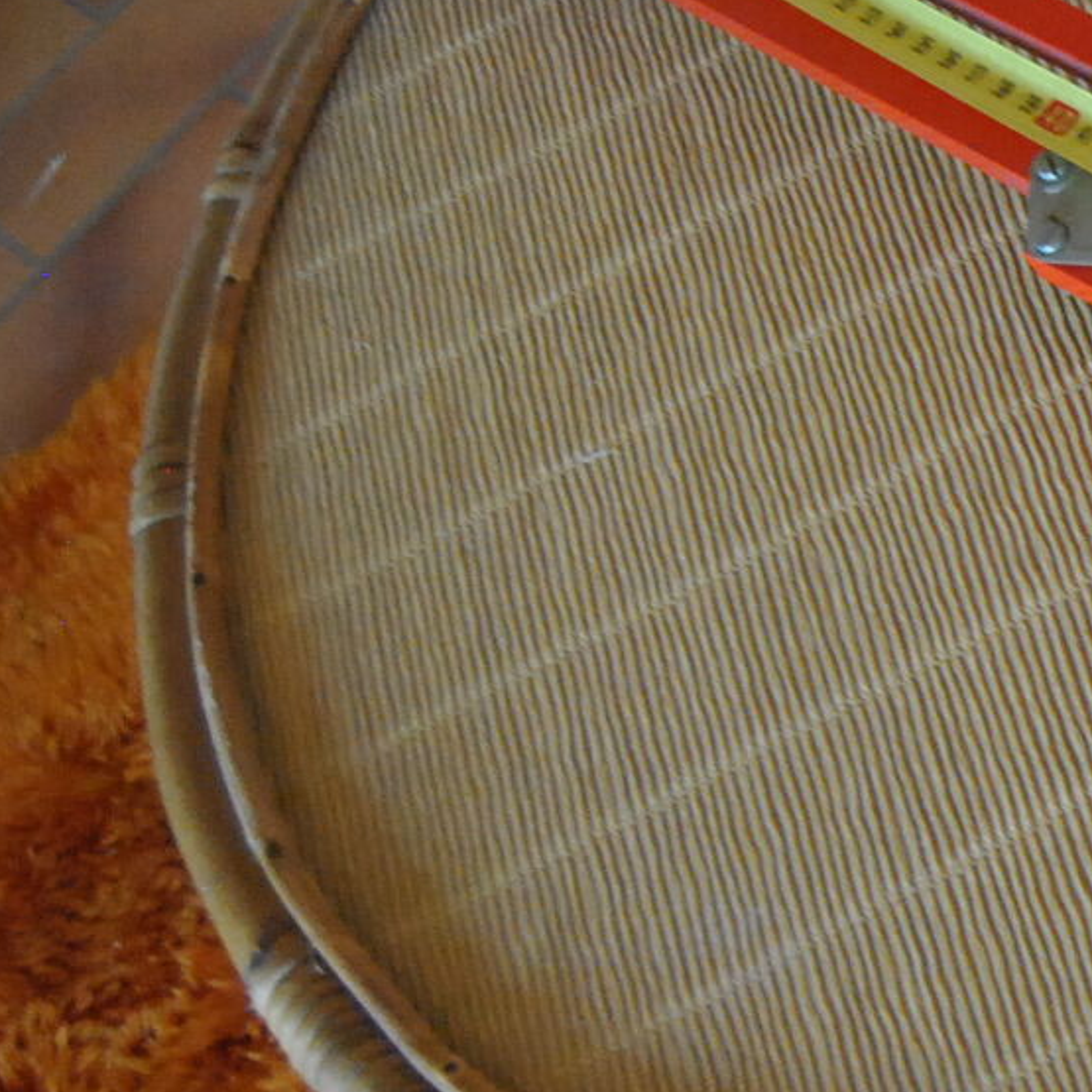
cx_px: 1802
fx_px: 3176
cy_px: 541
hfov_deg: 17.0
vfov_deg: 19.5
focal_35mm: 89
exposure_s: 1/30
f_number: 3.5
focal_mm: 20
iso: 1250
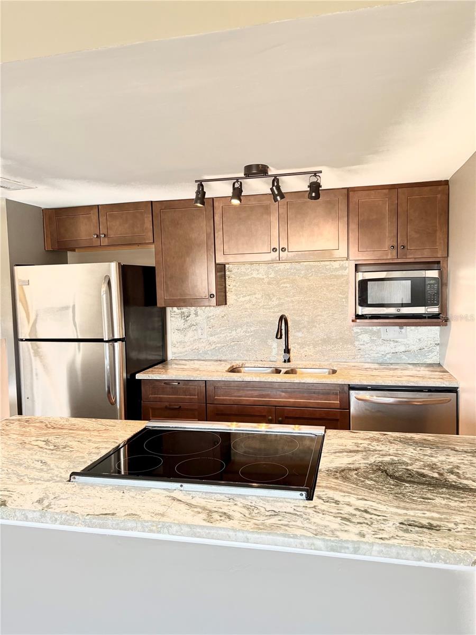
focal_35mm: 26
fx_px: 477
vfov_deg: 67.3
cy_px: 318
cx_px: 238
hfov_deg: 53.1
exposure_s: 1/121
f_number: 1.6
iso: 100
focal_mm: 5.96
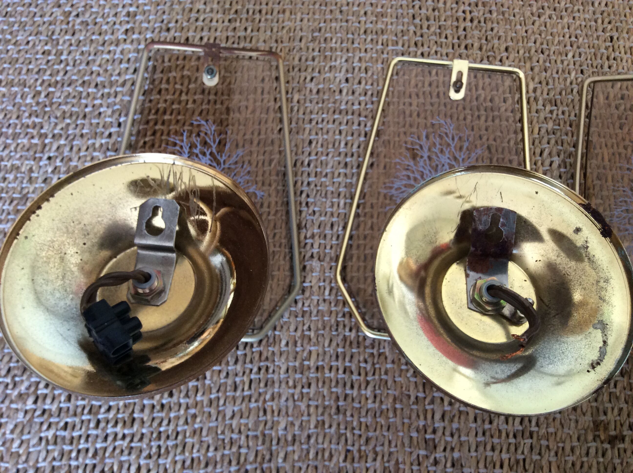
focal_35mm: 32
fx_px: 584
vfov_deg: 44.1
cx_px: 316
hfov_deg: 56.9
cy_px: 236
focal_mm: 3.3
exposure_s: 1/25
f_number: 2.4
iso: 100
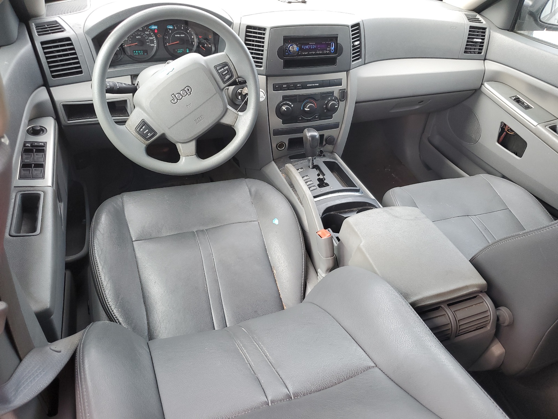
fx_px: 419
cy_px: 210
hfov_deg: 67.3
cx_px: 279
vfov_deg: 53.1
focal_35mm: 26
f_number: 1.5
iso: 75
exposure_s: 1/120
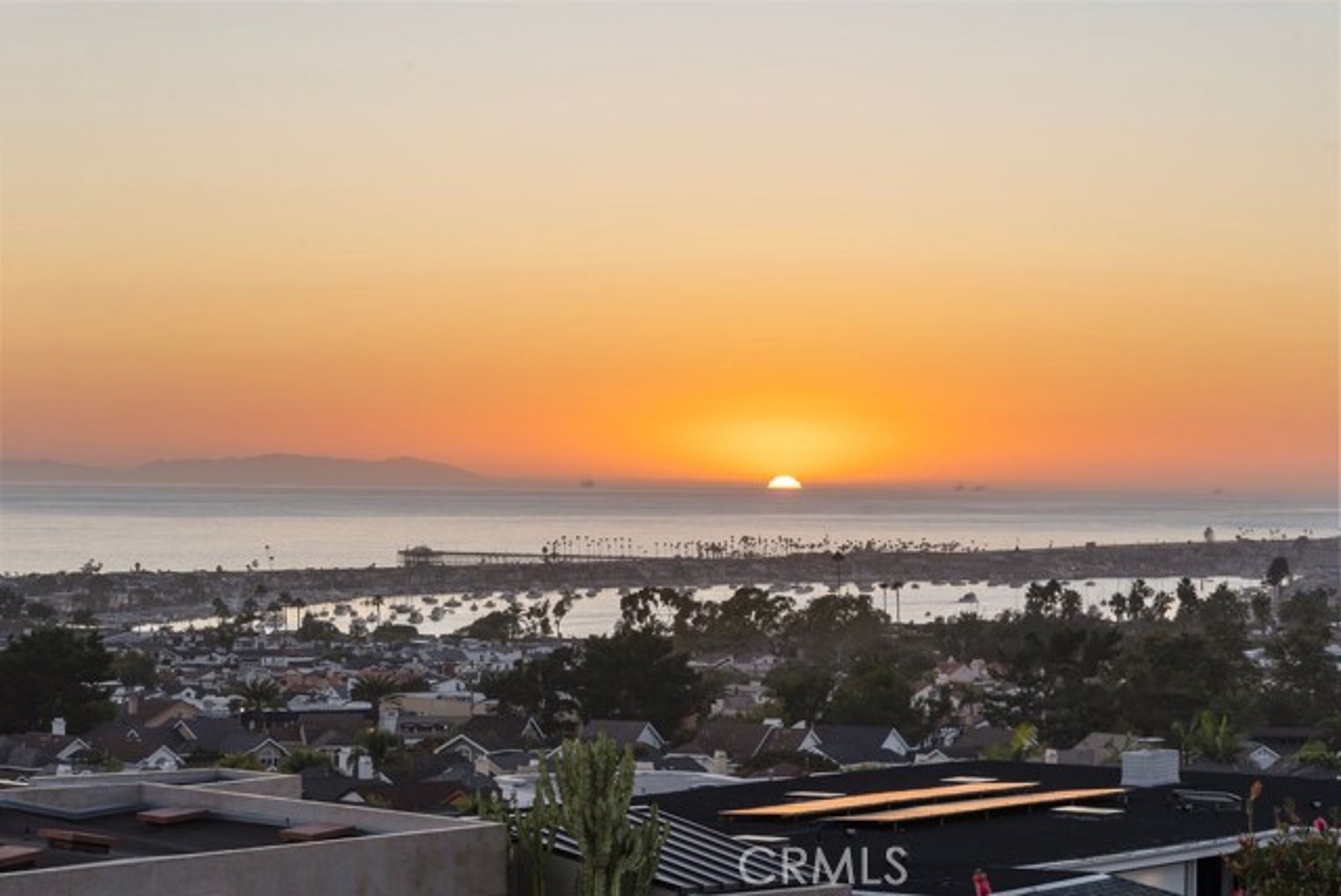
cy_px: 448
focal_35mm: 103
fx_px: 3840
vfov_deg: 13.3
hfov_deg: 19.8
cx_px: 670
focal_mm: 103
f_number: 11
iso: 640
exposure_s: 1/60
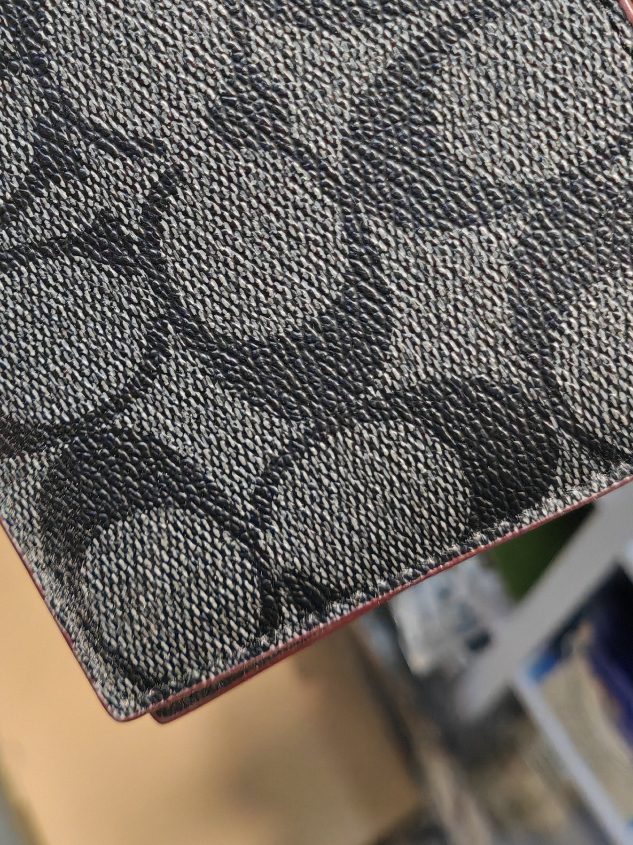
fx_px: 1390
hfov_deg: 25.7
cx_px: 305
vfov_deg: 32.4
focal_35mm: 57
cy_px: 112
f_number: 1.9
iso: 250
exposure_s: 1/440
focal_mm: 5.3
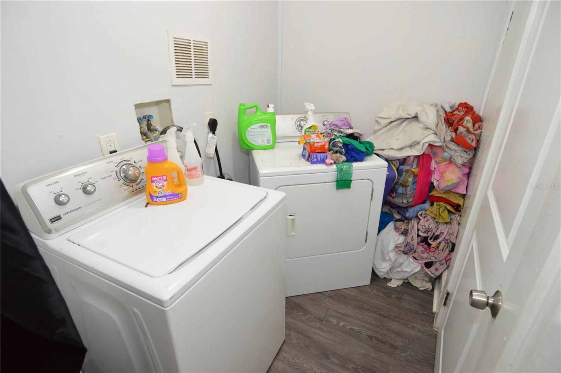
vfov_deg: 67.3
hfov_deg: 90.1
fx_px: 280
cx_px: 280
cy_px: 186
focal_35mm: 18
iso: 1100
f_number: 4
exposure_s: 1/60
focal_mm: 12
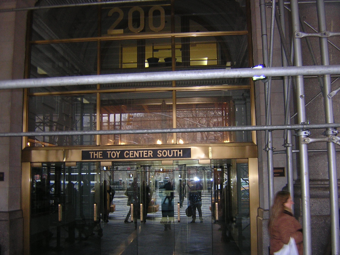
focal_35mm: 36
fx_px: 354
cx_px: 170
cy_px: 128
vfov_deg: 39.7
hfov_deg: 51.4
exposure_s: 1/60.1
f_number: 2.6
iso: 263
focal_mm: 4.7
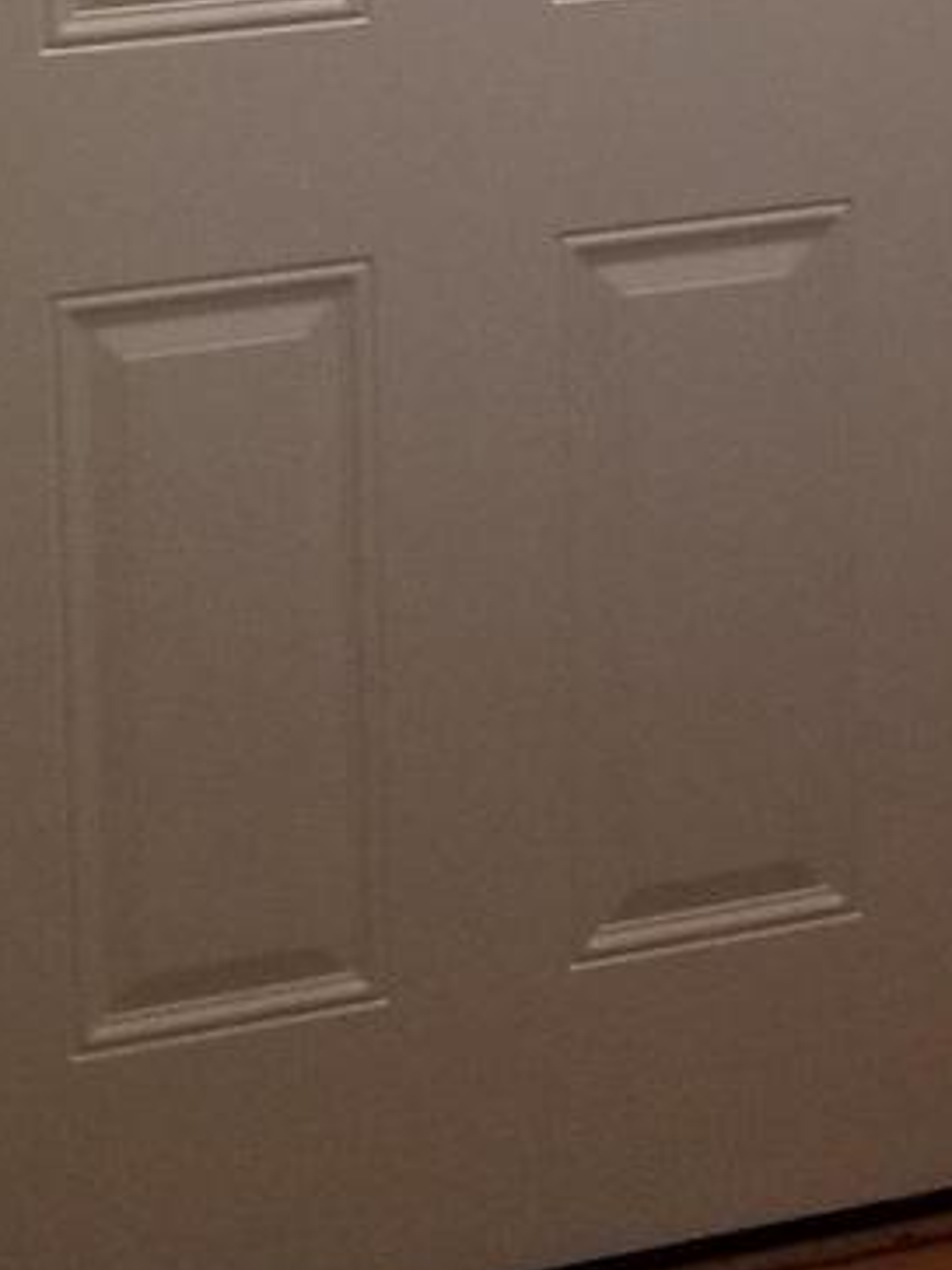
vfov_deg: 16.9
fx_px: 4036
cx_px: 822
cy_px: -371
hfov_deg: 13.4
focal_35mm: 110
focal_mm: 4.25
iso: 200
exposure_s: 1/30
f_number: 1.7
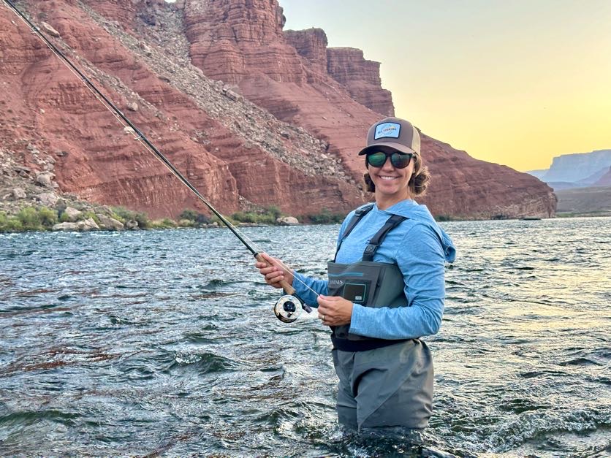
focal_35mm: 48
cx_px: 306
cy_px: 229
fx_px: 847
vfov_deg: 30.3
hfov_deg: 39.7
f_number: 1.78
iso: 80
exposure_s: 1/172
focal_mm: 6.86
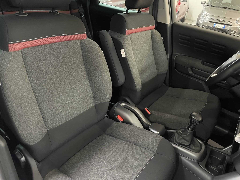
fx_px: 180
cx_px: 120
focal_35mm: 26
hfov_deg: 67.3
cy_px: 90
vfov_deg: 53.1
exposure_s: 1/25
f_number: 1.6
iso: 800
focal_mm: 4.2
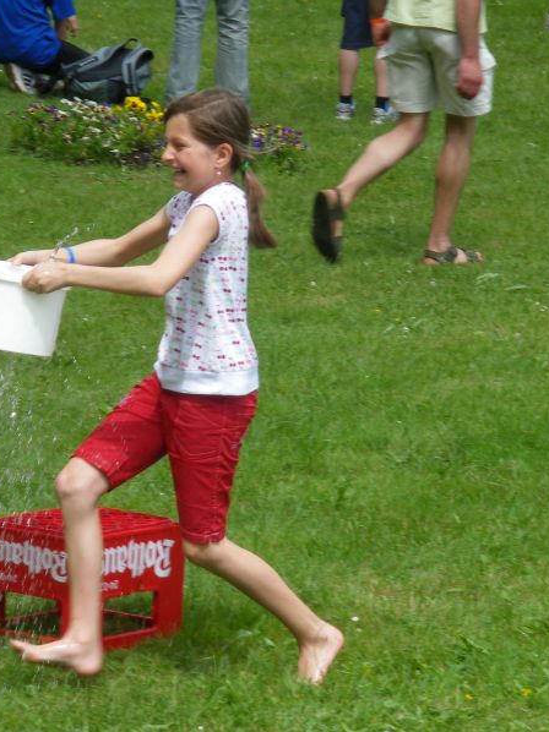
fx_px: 4190
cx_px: 278
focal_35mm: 198
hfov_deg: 7.5
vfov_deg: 10.0
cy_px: 366
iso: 80
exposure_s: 1/250
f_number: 5.4
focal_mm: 26.2
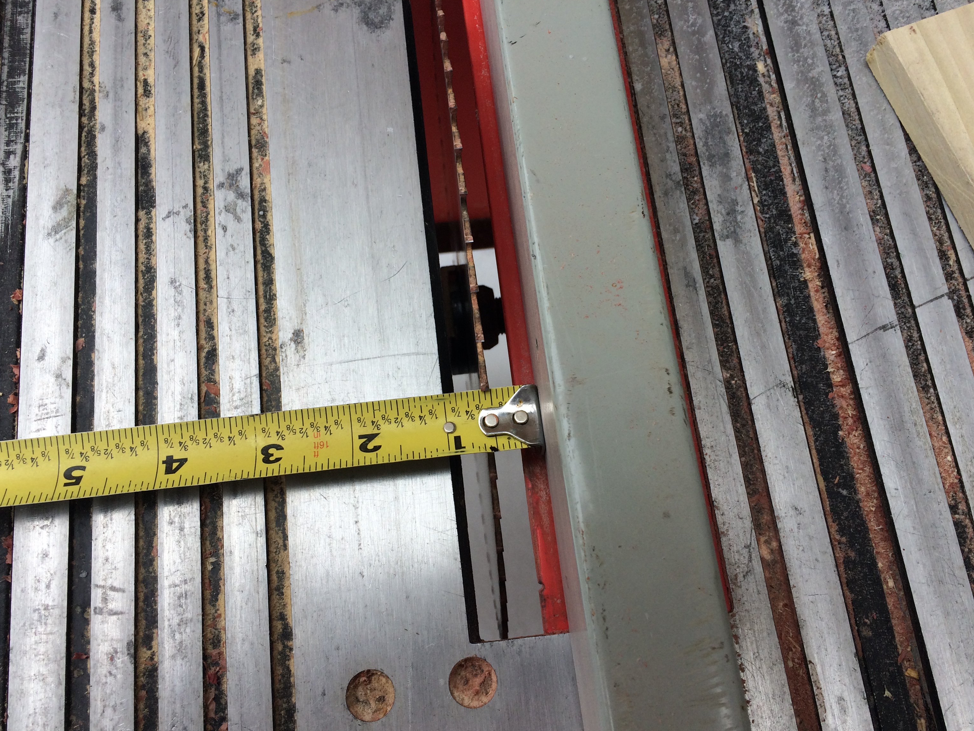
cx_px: 494
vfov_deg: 45.4
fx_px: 872
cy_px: 387
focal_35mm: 31
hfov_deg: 58.3
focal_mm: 4.15
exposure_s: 1/313
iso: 32
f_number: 2.2
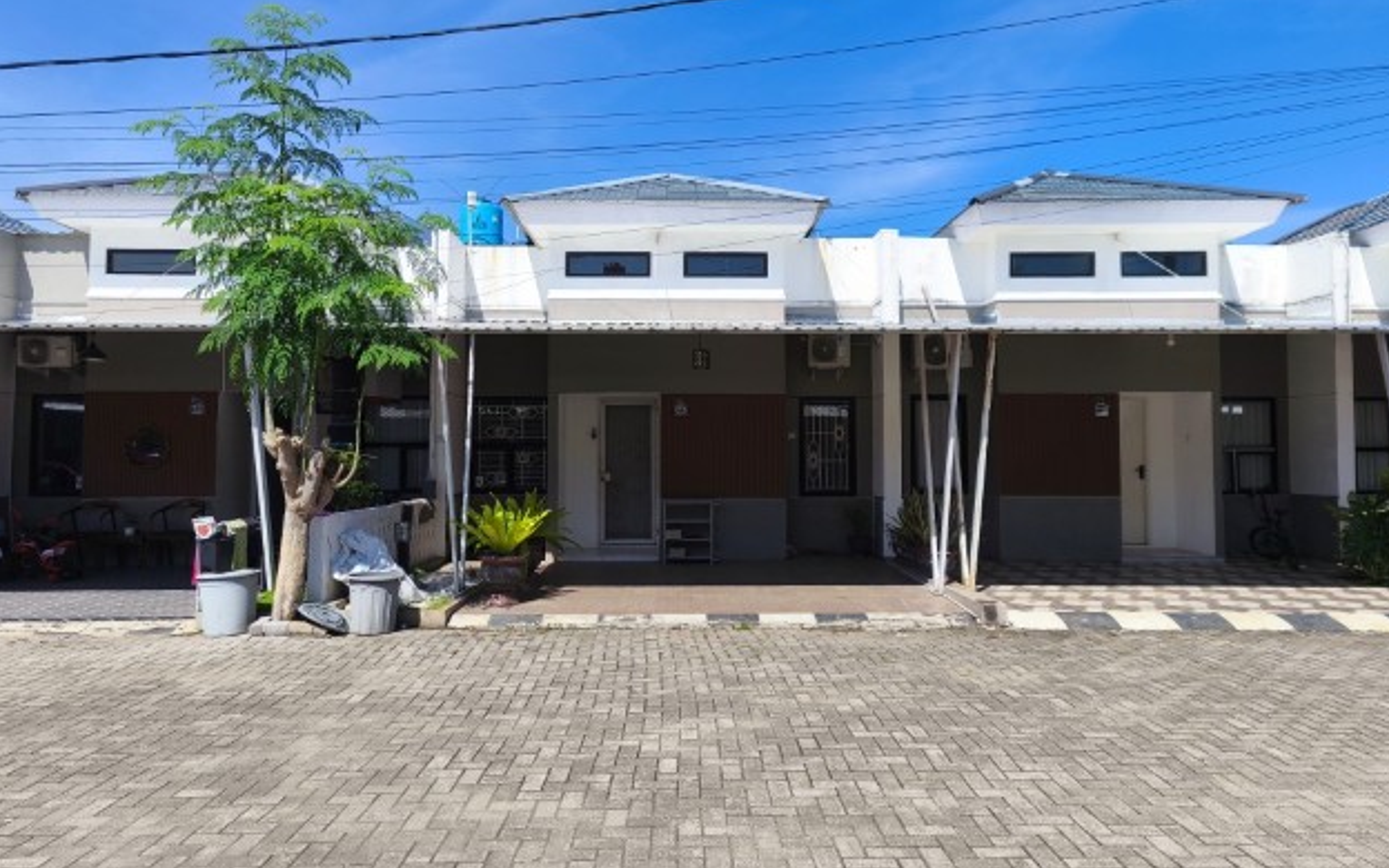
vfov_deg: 49.2
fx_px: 946
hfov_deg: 72.5
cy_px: 405
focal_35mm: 25
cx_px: 690
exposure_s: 1/3206
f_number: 1.7
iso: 80
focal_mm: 5.35
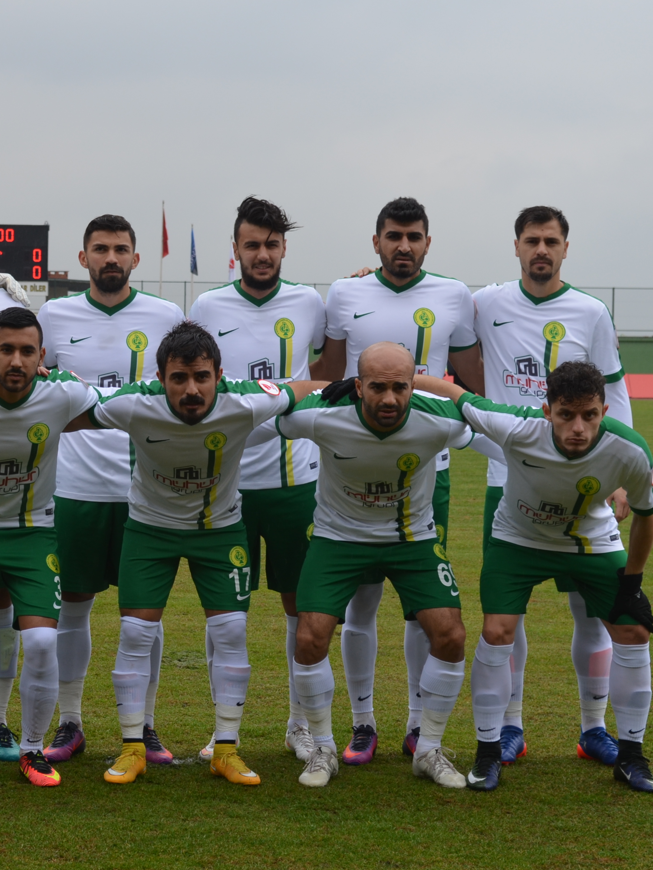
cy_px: 438
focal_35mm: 99
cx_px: 73
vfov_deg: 19.9
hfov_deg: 14.8
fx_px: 2483
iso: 200
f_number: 7.1
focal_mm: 45
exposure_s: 1/200
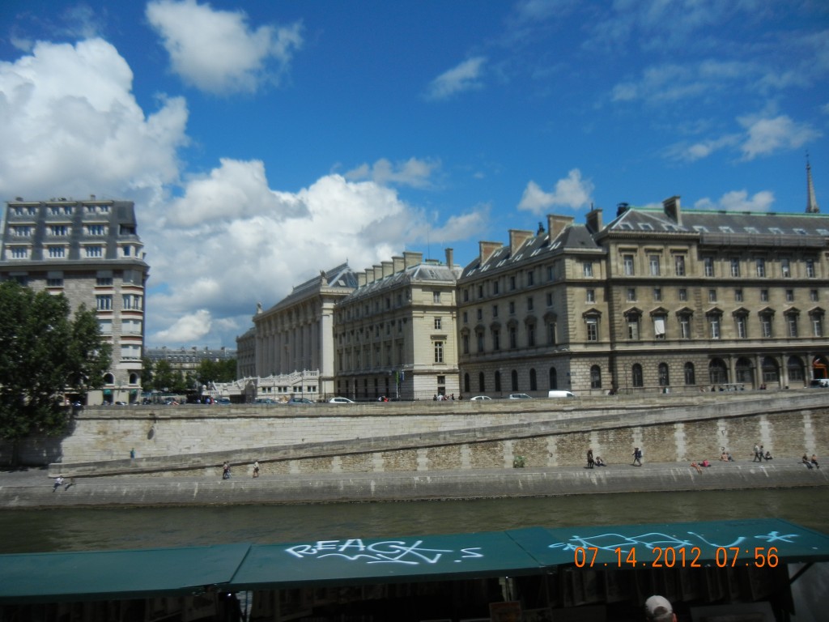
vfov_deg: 46.8
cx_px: 414
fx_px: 718
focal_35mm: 30
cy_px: 311
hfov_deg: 60.0
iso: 160
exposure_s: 1/855
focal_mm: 5.4
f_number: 7
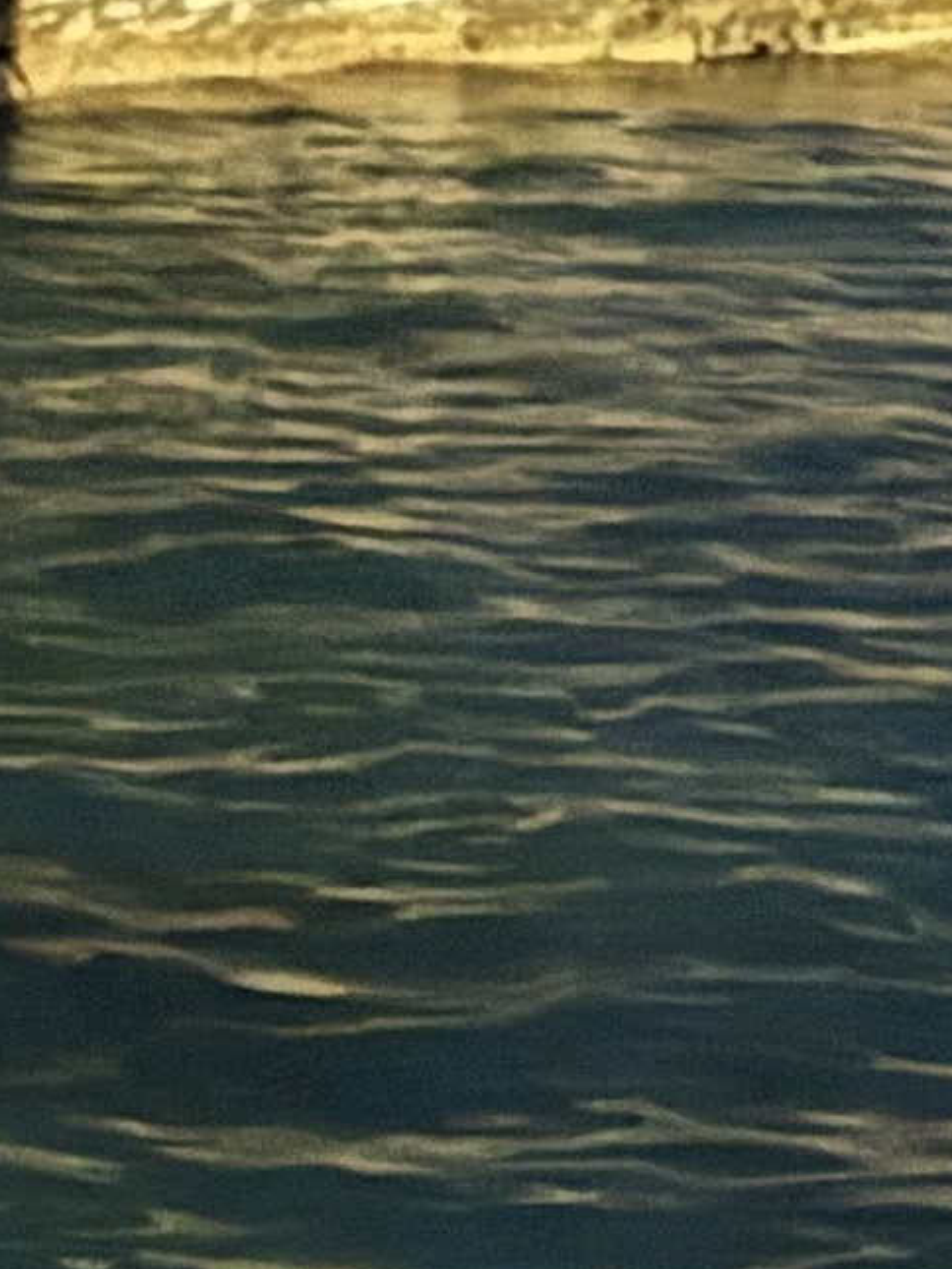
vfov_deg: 12.6
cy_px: 1800
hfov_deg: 9.4
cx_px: -745
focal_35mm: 150
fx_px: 5499
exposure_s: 1/5
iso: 1600
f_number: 1.78
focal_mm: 6.76
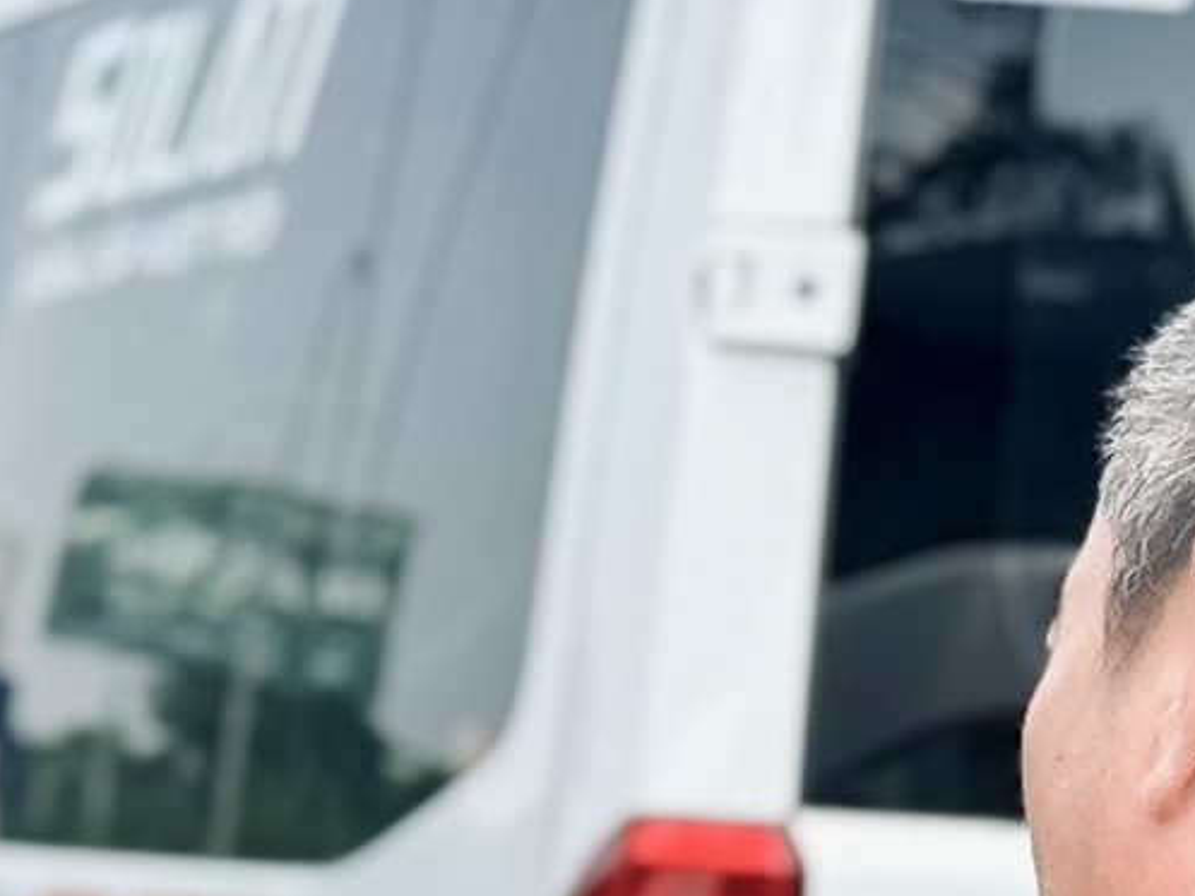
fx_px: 8529
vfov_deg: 5.9
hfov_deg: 8.0
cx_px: 476
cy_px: 1403
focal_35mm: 247
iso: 80
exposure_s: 1/2762
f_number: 1.78
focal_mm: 6.76
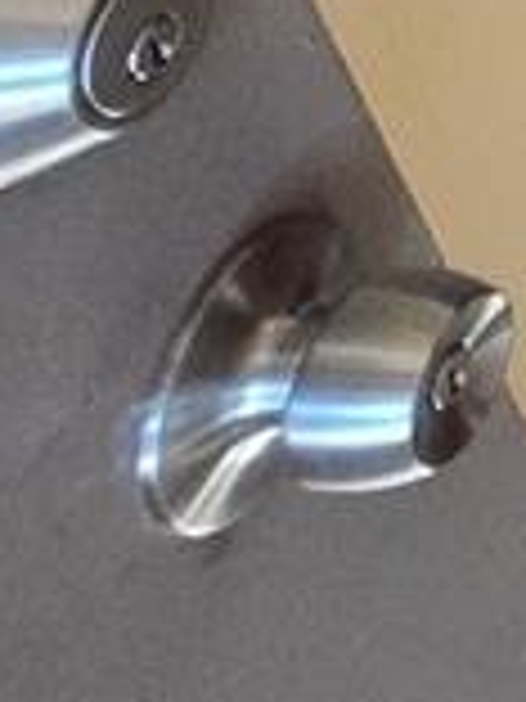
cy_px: -1174
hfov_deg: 9.3
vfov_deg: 12.7
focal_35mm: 100
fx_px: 2026
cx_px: 1830
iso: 160
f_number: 2.2
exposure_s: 1/60
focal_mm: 1.7
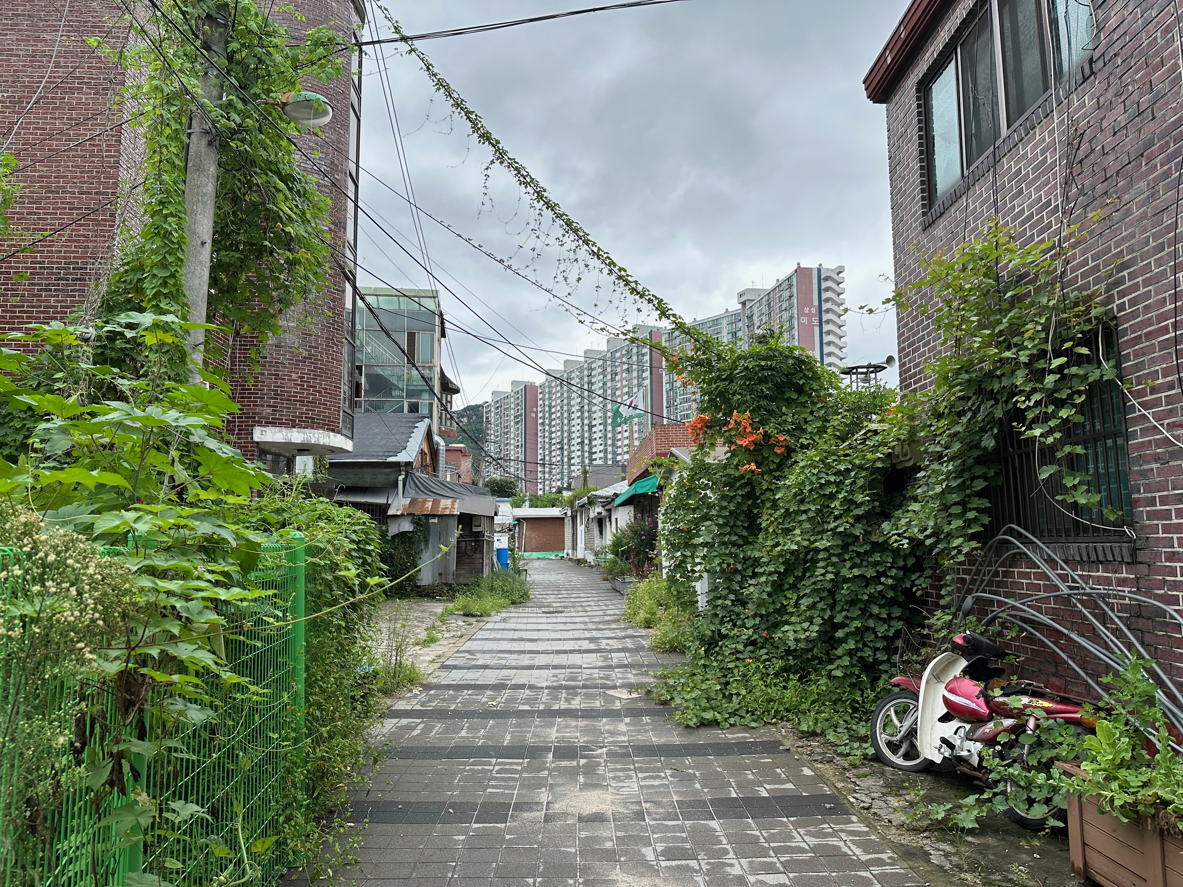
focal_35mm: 24
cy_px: 444
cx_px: 592
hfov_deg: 71.6
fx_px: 820
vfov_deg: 56.8
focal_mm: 6.86
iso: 80
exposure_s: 1/2525
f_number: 1.78
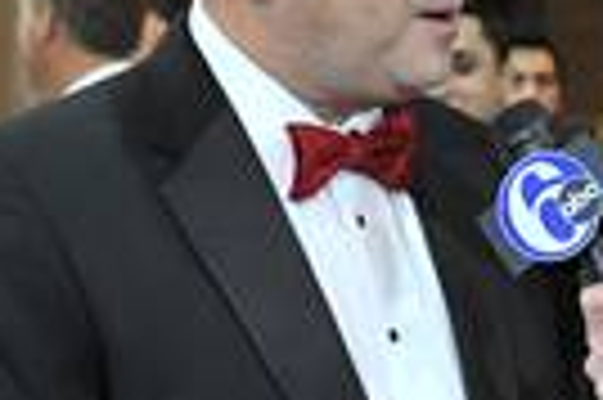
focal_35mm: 238
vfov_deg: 5.8
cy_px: 319
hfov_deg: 8.6
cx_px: 639
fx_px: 3982
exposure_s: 1/60
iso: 1250
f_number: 5
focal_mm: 58
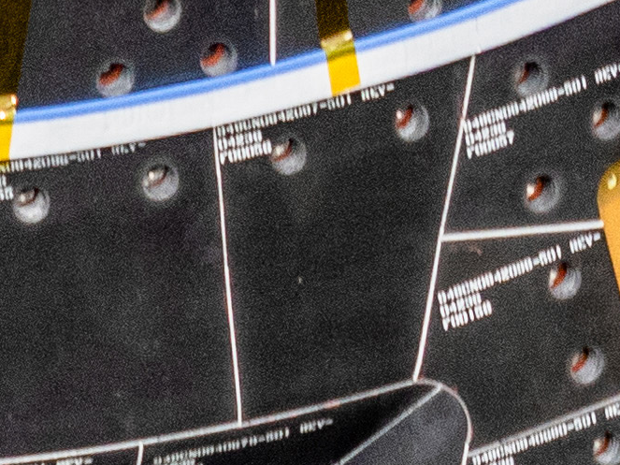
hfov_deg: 3.5
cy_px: 538
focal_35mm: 556
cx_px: -608
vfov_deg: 2.7
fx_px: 9957
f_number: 3.2
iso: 800
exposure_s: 1/60
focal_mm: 40
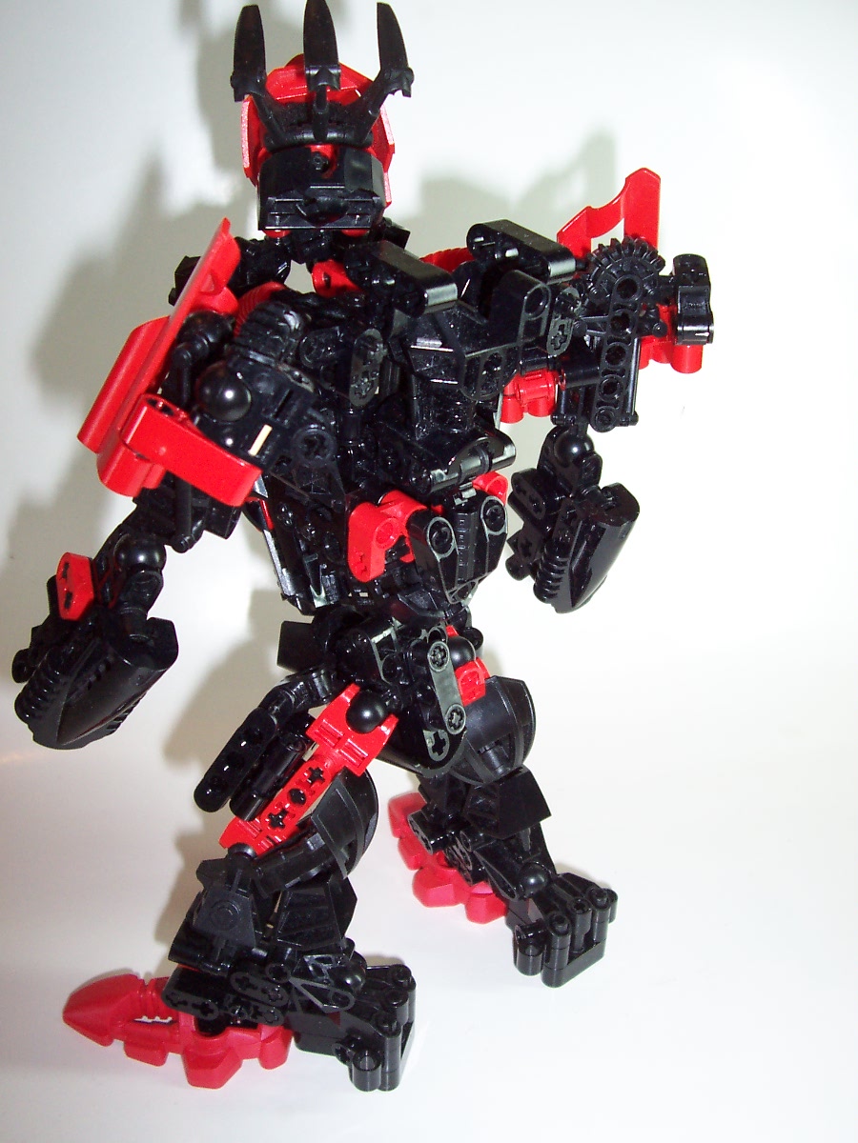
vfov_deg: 50.1
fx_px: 1223
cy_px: 572
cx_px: 429
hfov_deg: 38.7
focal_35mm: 37
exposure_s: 1/60
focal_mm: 5.6
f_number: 2.8
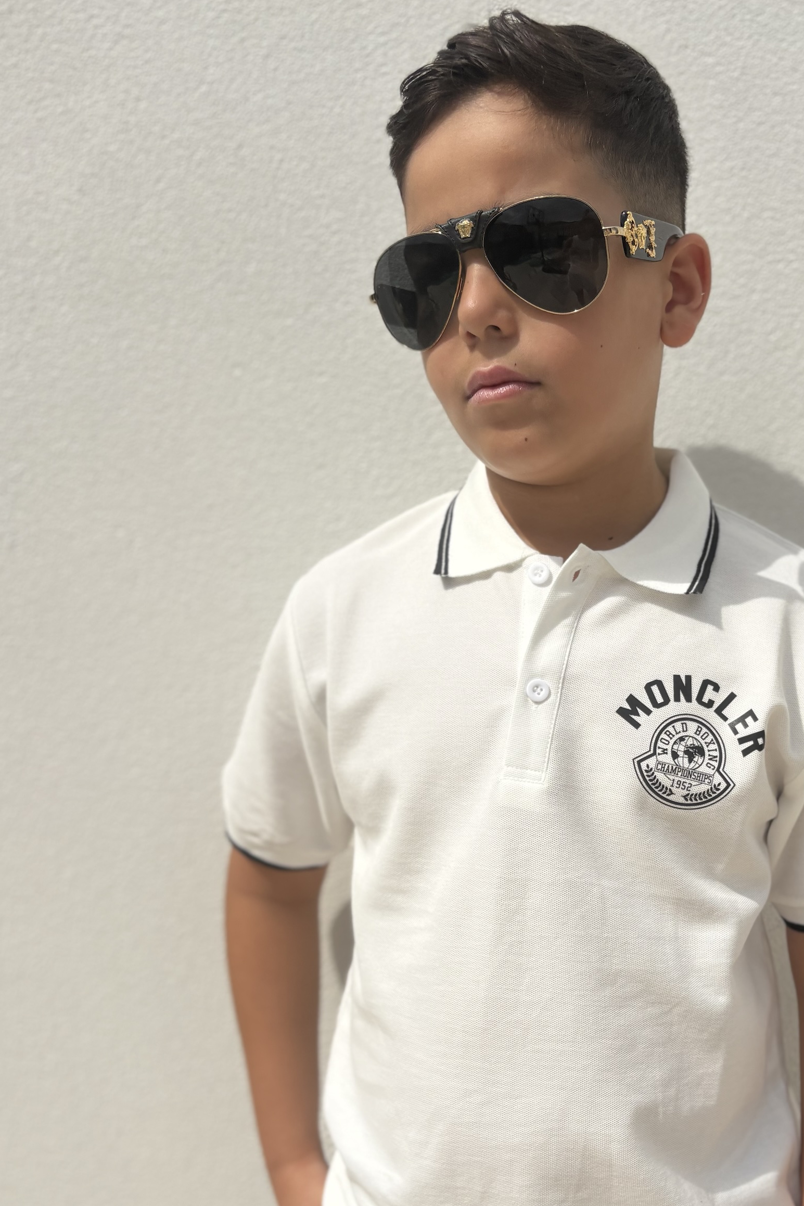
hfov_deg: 37.2
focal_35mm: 35
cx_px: 566
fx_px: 1173
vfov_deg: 53.8
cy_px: 759
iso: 50
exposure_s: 1/10101
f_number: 1.6
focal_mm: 5.96
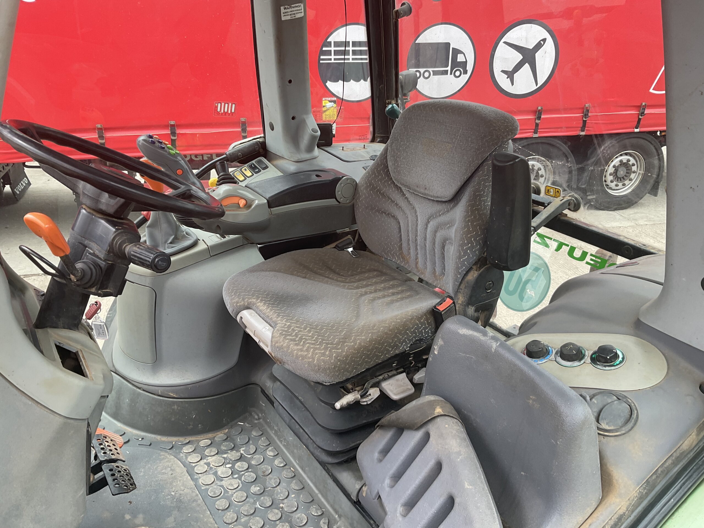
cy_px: 264
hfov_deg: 61.7
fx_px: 590
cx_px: 352
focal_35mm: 29
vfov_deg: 48.2
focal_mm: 3
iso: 25
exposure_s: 1/100
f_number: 1.8
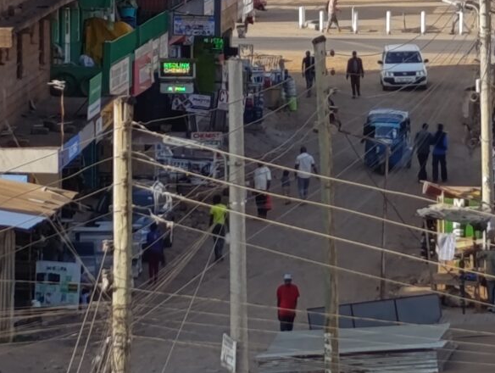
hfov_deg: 7.3
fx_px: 3867
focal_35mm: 270
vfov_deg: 5.5
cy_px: 106
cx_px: 348
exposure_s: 1/213
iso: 50
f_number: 1.65
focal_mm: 6.11
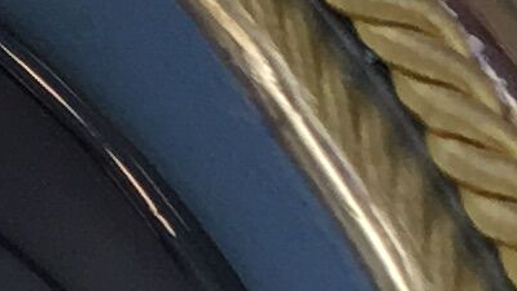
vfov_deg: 3.5
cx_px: -437
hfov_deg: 6.6
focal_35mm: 319
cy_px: 1377
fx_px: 4376
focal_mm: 4.15
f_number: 2.2
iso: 40
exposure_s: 1/100
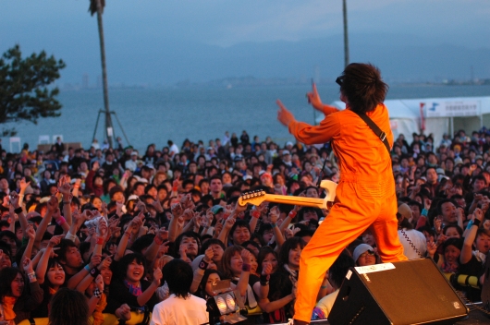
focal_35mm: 105
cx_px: 245
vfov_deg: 13.0
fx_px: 1427
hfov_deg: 19.5
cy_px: 162
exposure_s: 1/320
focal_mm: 70
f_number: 2.8
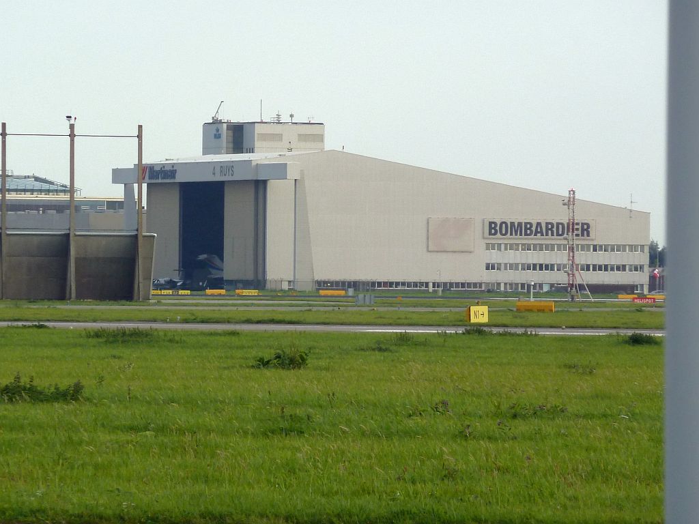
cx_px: 350
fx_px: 8279
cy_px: 262
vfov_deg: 3.6
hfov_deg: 4.8
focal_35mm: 410
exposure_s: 1/125
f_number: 4.9
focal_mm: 49.2
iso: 125
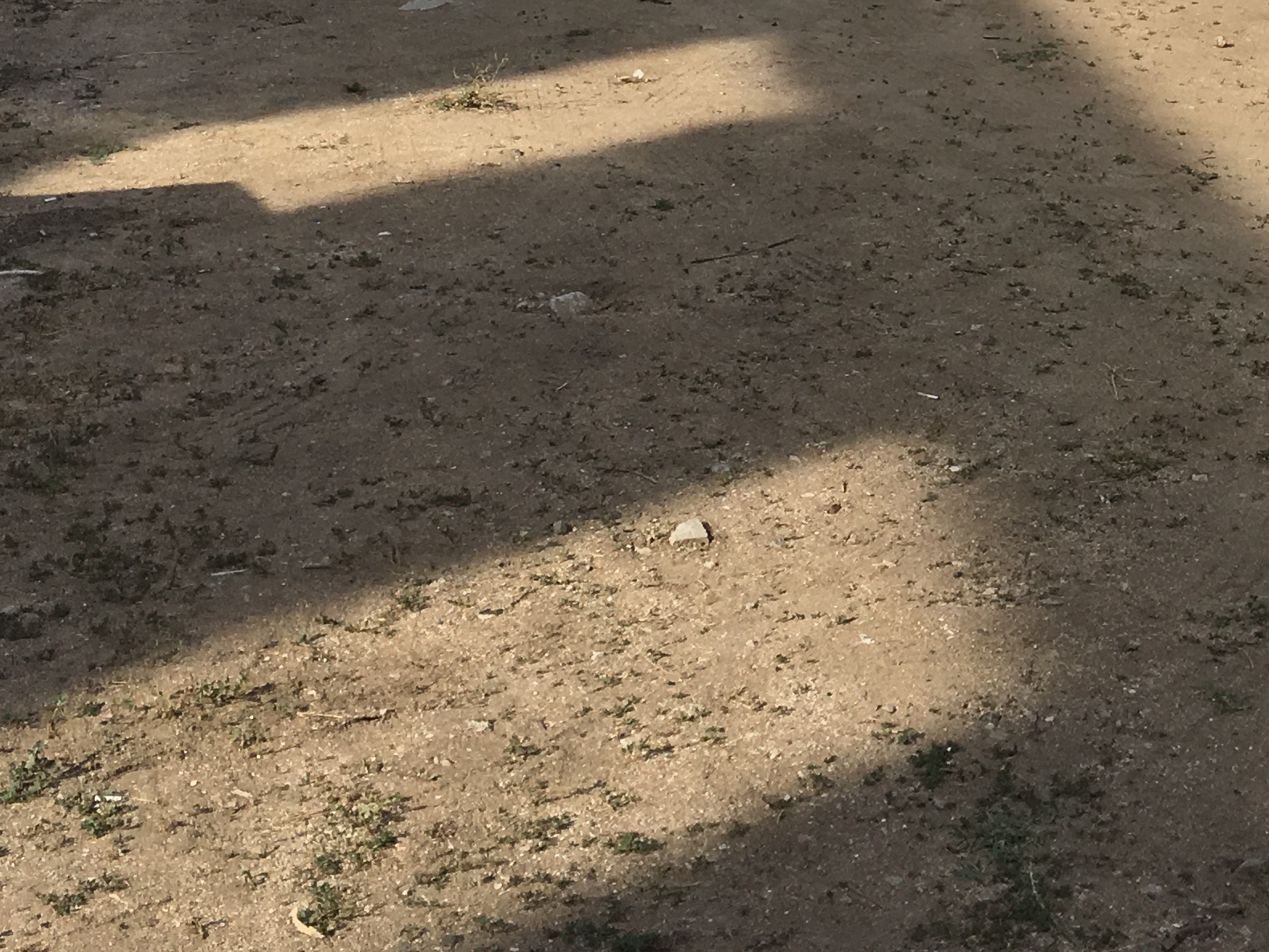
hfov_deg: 25.7
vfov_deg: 18.8
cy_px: -198
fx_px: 2713
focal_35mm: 74
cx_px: 1087
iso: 25
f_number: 2.2
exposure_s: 1/1538
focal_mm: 4.15
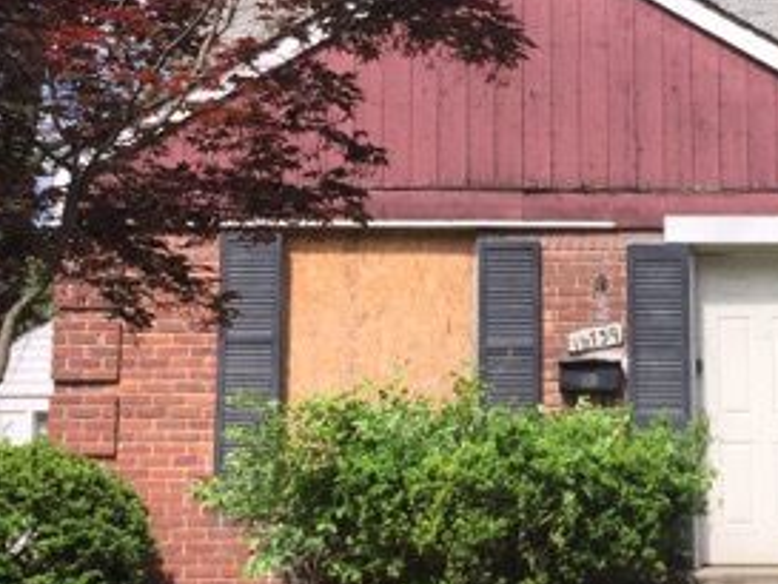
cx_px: 544
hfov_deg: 28.3
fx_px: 1529
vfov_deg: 21.6
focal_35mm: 68
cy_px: 219
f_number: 2.2
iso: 32
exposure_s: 1/1464
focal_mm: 4.15
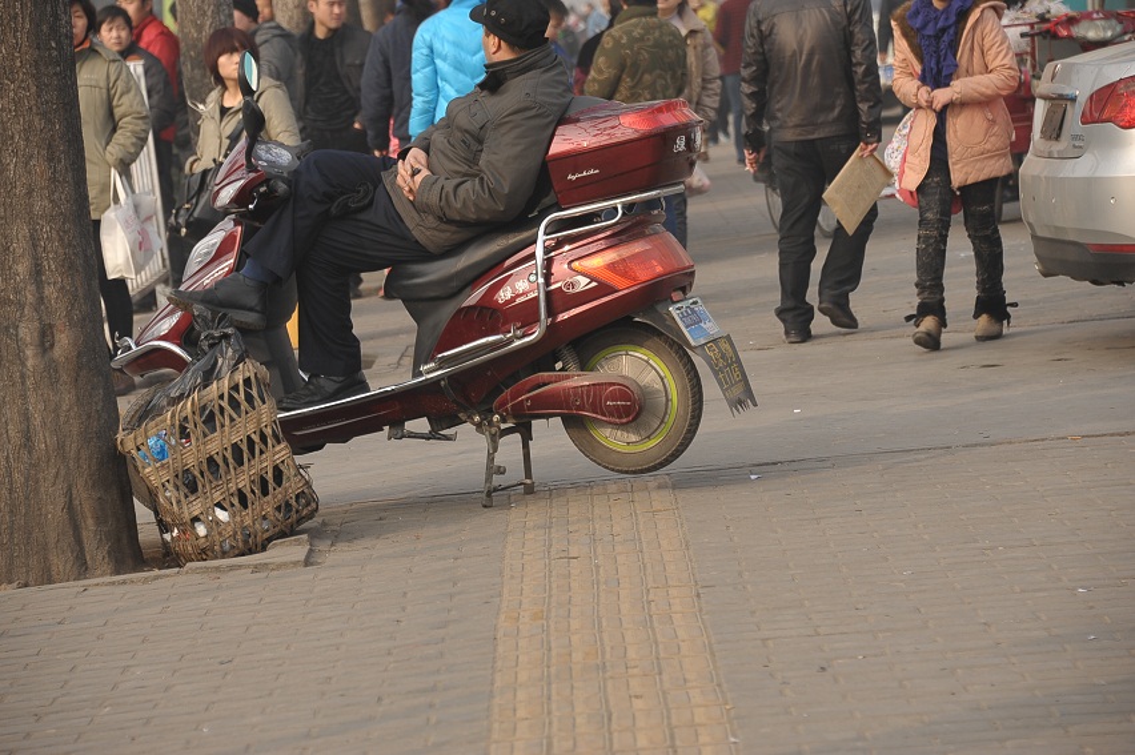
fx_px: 4726
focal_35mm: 150
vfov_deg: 9.1
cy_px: 378
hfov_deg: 13.7
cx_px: 568
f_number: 6.3
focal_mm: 150
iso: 200
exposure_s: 1/160
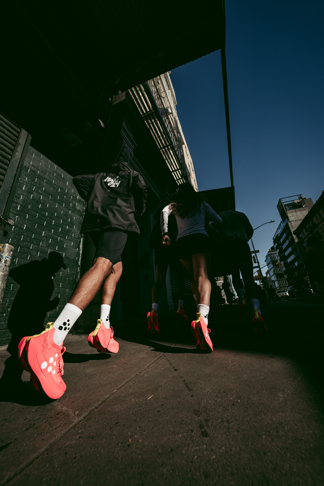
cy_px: 243
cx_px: 162
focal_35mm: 13
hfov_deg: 85.4
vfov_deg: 108.3
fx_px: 175
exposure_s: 1/4000
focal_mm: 13
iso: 320
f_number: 5
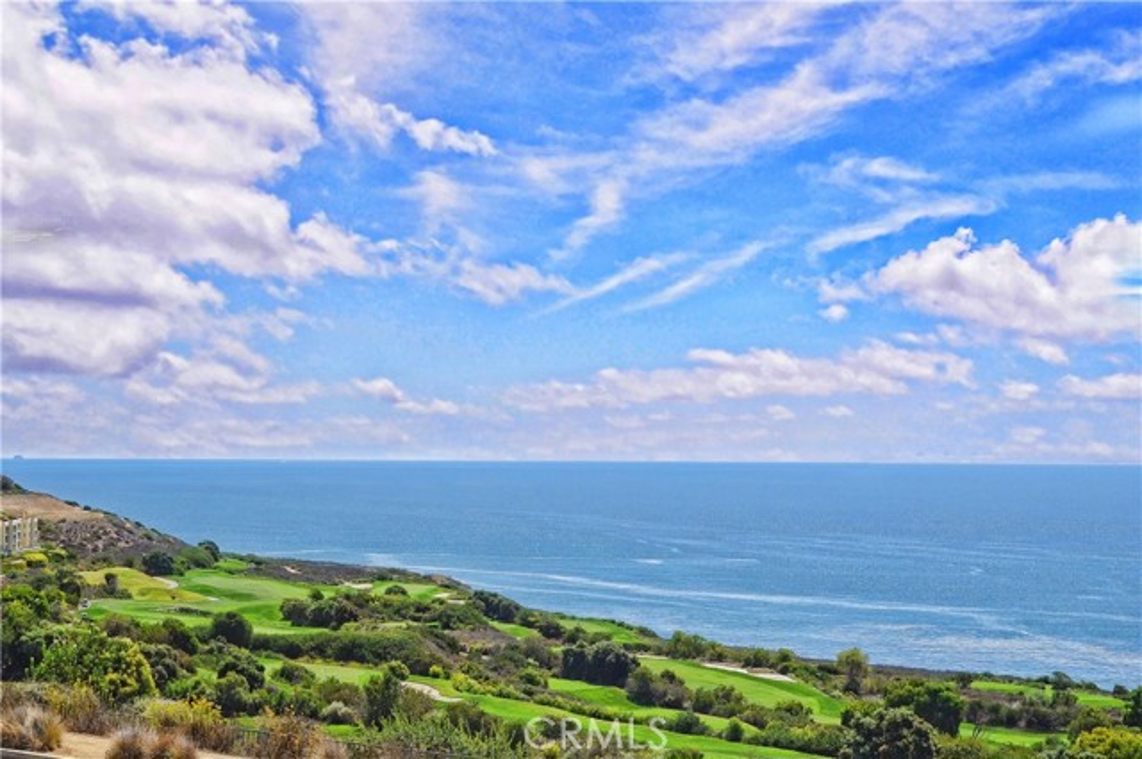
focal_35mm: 60
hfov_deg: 33.4
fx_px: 1901
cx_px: 571
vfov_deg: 22.6
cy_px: 380
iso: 250
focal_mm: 40
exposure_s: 1/250
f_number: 14
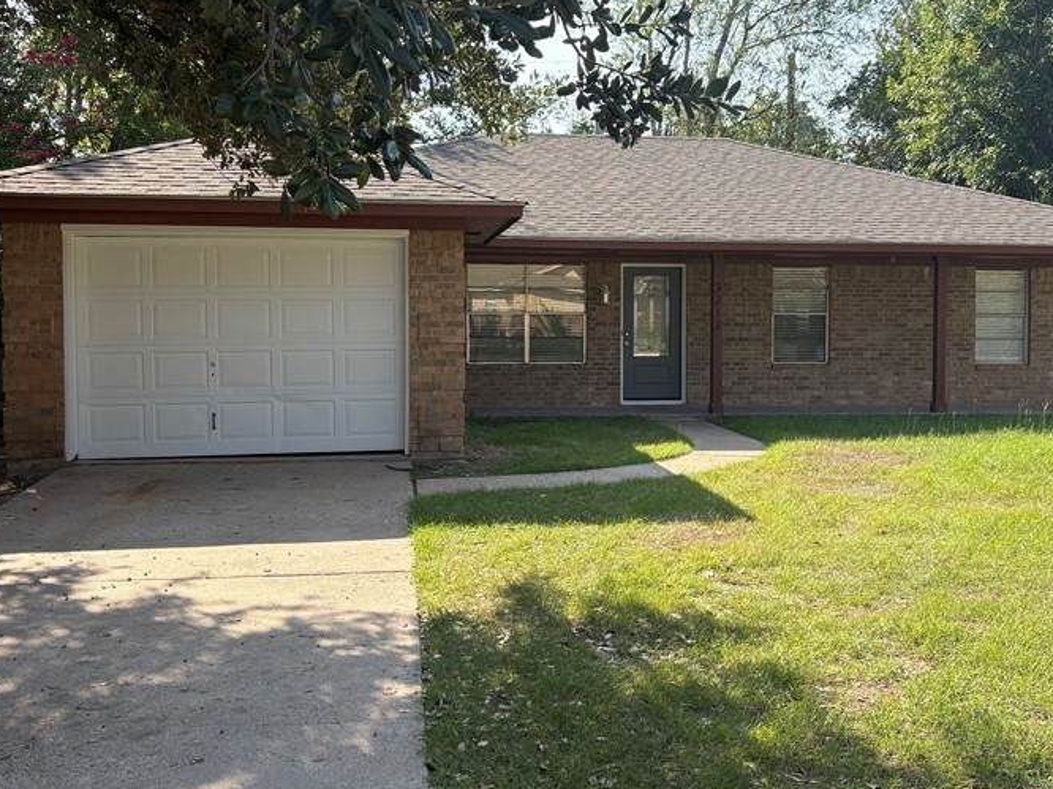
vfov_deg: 35.9
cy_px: 348
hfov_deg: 46.7
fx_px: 1216
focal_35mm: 40
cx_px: 585
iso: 64
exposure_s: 1/1364
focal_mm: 5.96
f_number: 1.6
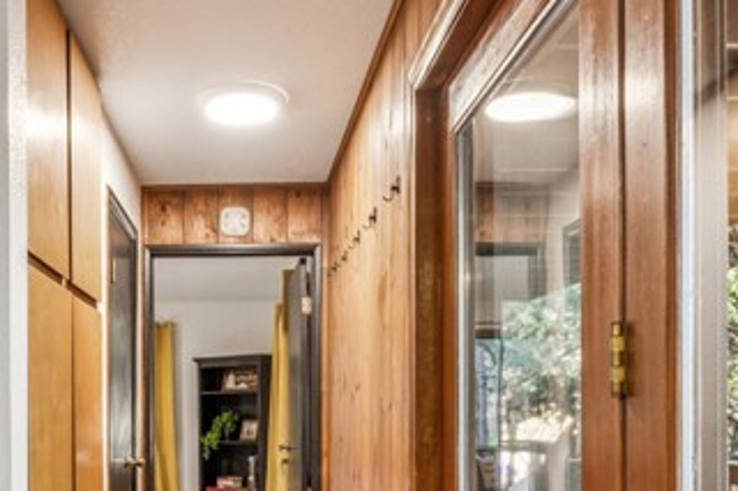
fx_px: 746
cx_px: 235
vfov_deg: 35.0
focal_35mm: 36
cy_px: 413
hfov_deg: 51.5
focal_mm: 18.2
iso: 100
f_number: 22
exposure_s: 8
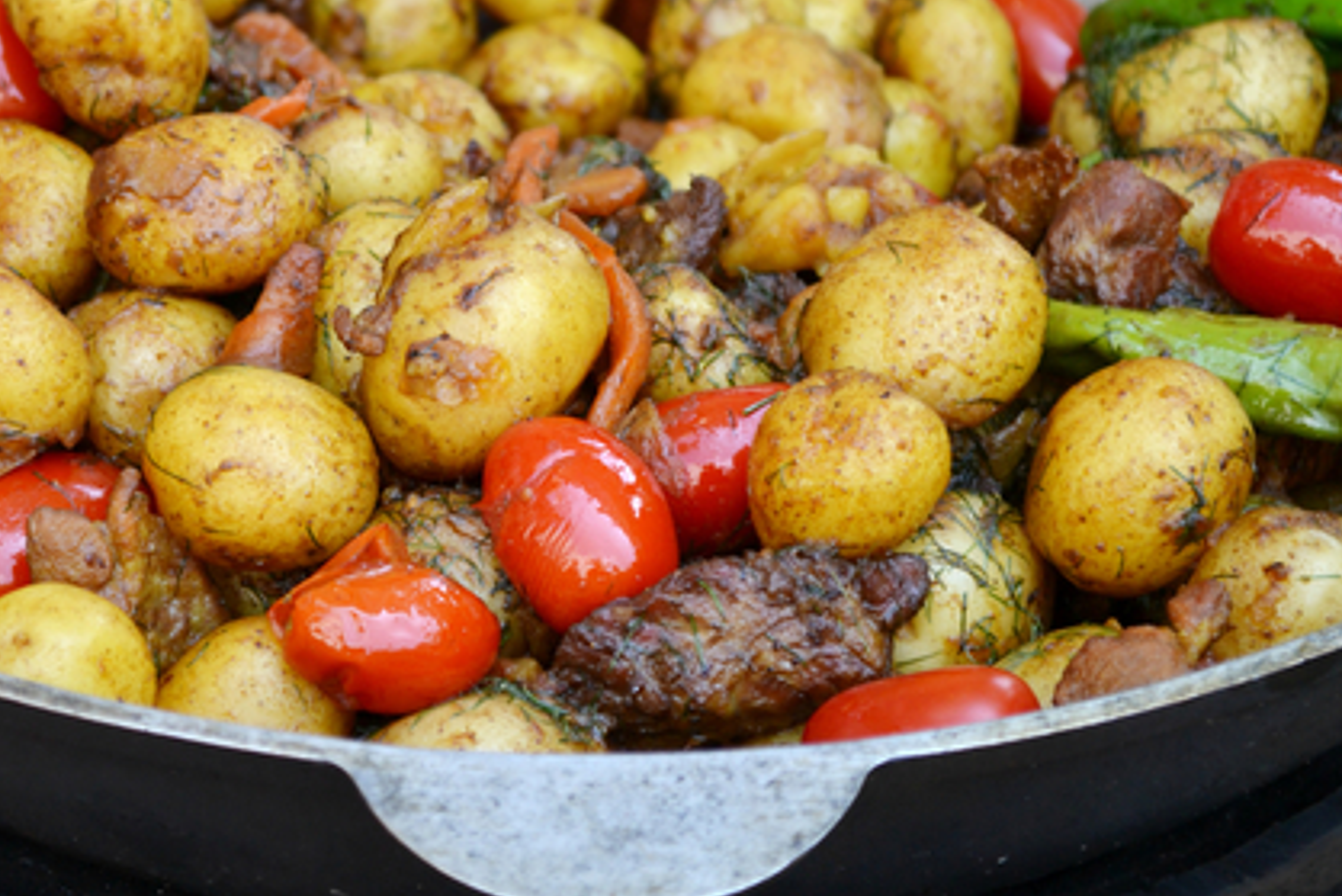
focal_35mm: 112
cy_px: 276
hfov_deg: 18.2
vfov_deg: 12.2
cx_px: 466
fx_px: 4176
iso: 180
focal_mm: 52
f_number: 5.6
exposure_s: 1/125
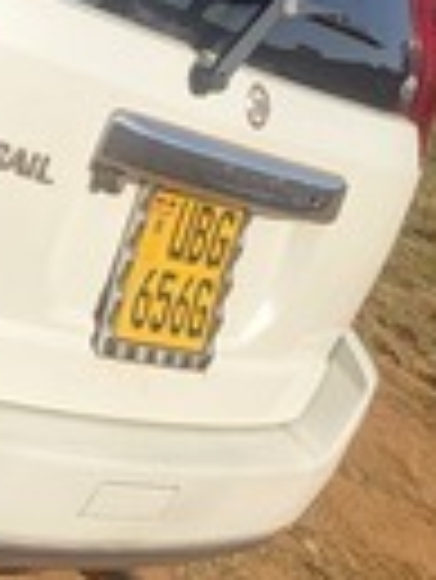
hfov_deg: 10.9
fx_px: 2029
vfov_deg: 14.7
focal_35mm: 121
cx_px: -494
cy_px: -391
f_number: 1.8
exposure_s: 1/2105
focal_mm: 5.4
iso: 40
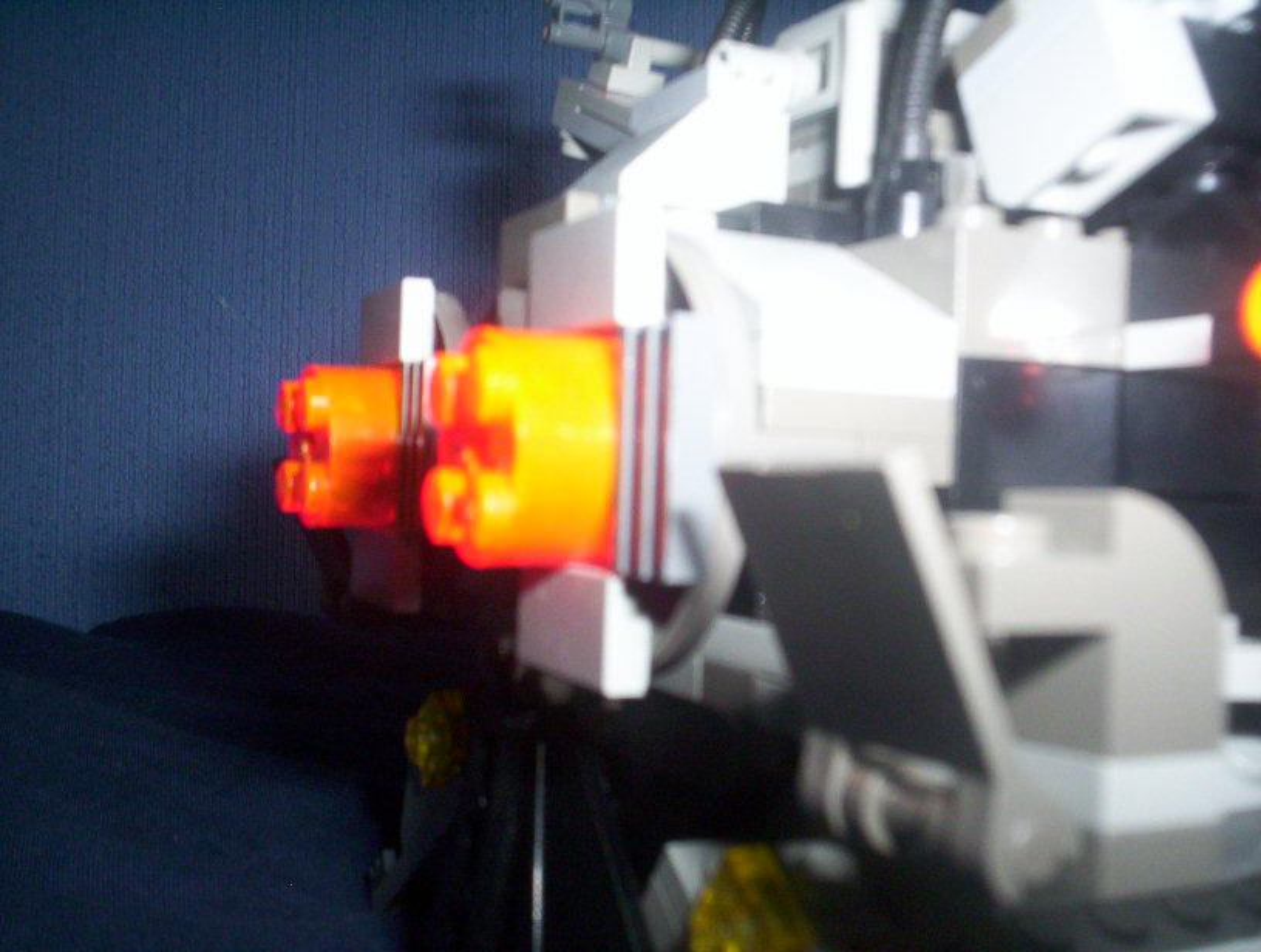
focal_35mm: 38
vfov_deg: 37.9
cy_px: 476
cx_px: 630
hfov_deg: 48.9
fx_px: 1388
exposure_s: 1/60
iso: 140
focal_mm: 4.99
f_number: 4.5
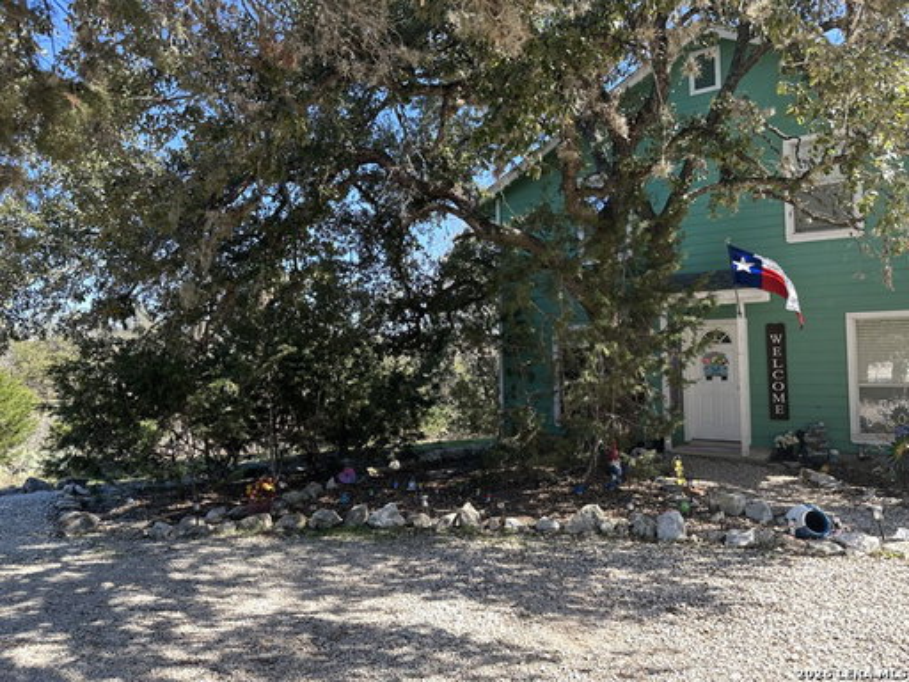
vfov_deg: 56.8
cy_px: 341
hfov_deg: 71.6
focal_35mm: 24
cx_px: 454
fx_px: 630
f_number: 1.78
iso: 80
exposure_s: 1/535
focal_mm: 6.86
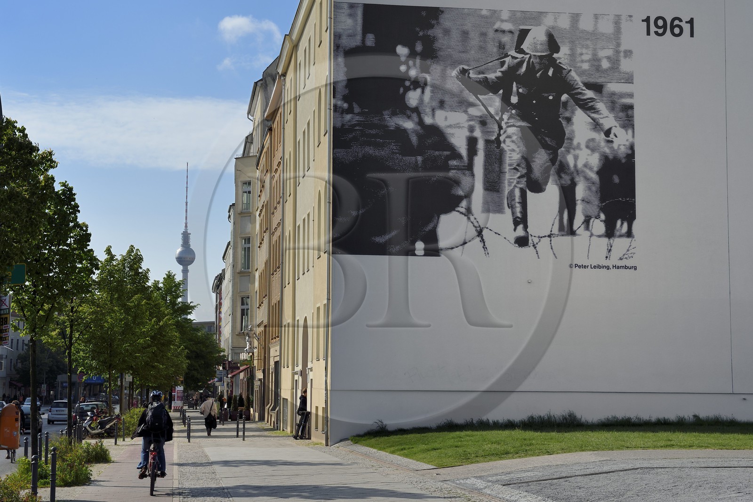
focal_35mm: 60
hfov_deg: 33.4
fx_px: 1255
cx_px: 376
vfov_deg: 22.6
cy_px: 251
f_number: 13
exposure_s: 1/320
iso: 200
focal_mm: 60
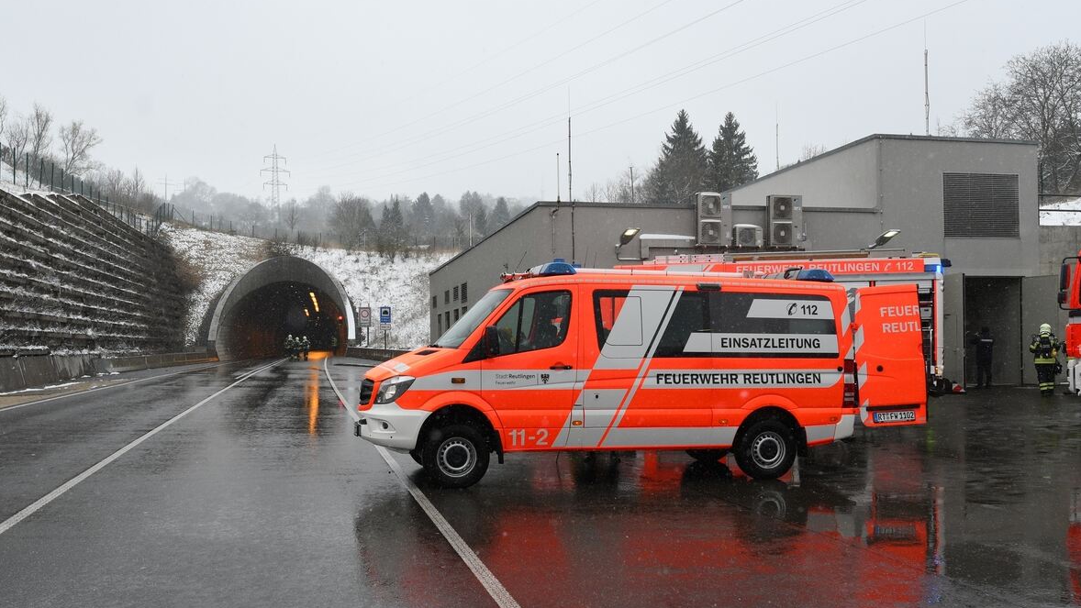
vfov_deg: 36.6
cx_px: 534
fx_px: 917
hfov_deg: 61.0
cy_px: 346
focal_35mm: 32
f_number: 5.6
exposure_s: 1/800
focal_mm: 20
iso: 400
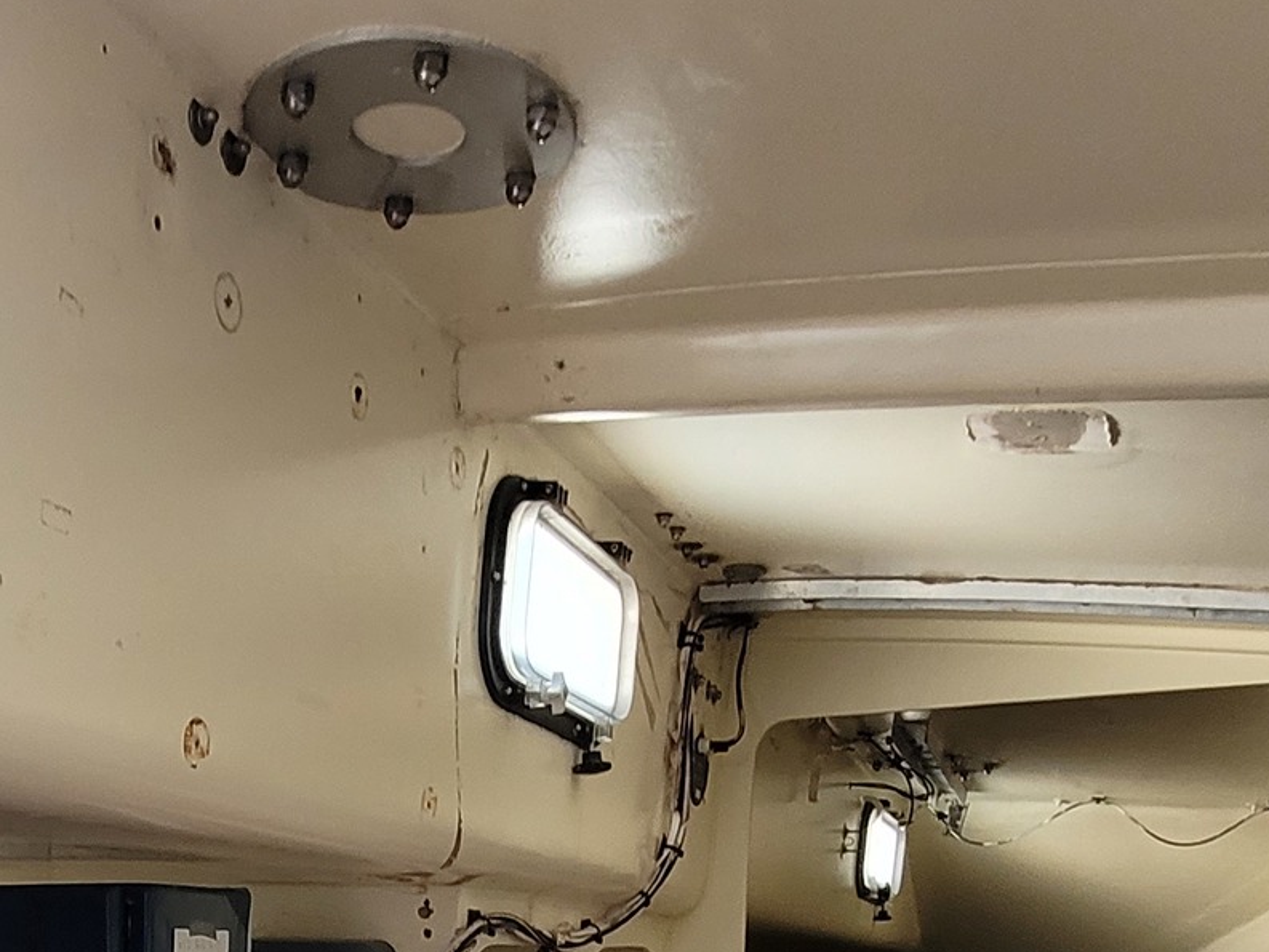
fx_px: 1503
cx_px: 221
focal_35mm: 41
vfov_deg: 30.2
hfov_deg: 43.2
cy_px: 1130
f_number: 2.2
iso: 160
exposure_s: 1/50
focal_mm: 1.74
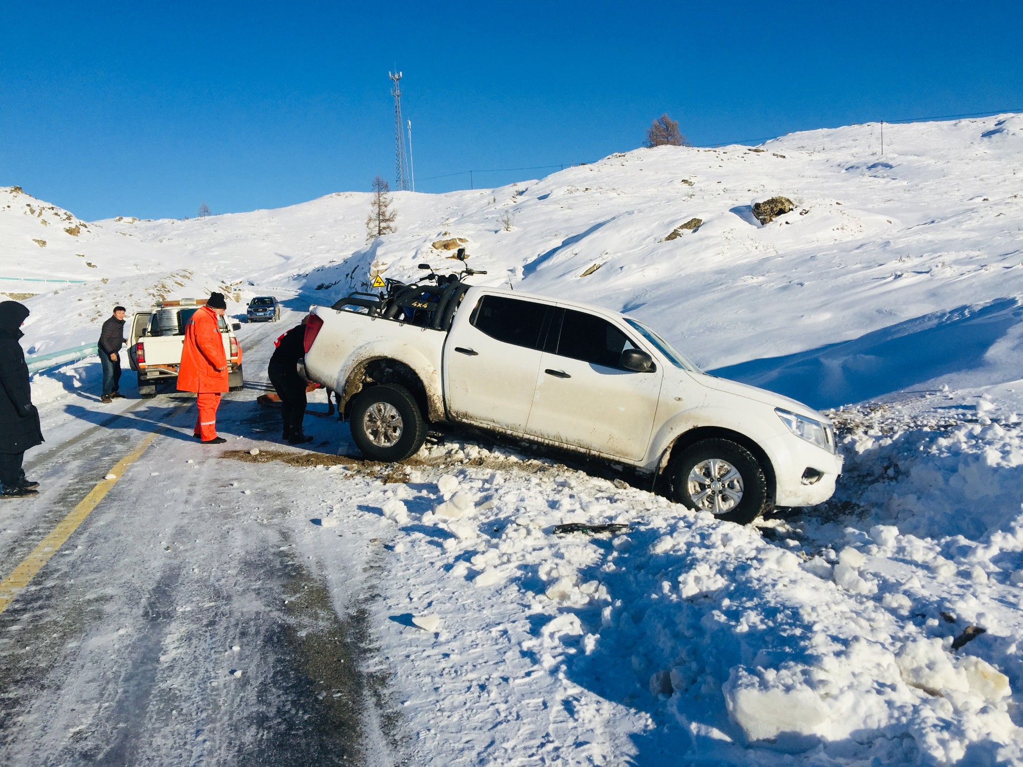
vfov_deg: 48.2
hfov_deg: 61.7
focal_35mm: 29
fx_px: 857
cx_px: 512
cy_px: 384
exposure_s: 1/4405
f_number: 2.2
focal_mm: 4.15
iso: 32
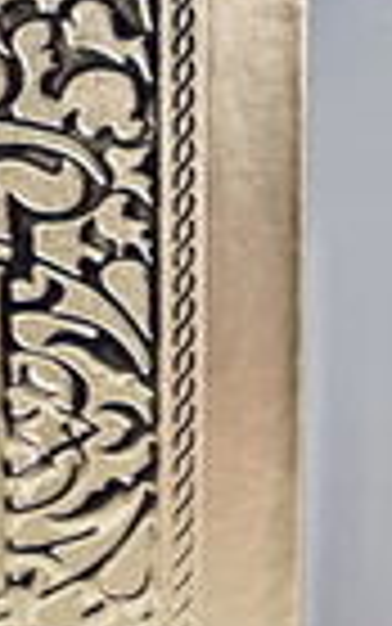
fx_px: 5345
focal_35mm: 313
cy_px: 520
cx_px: -293
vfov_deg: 6.7
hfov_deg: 4.2
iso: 200
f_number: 2.8
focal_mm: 9
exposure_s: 1/100
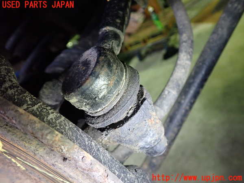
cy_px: 92
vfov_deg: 46.8
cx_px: 122
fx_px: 211
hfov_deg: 60.0
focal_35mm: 30
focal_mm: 5.4
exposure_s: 1/30
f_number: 2.3
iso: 640
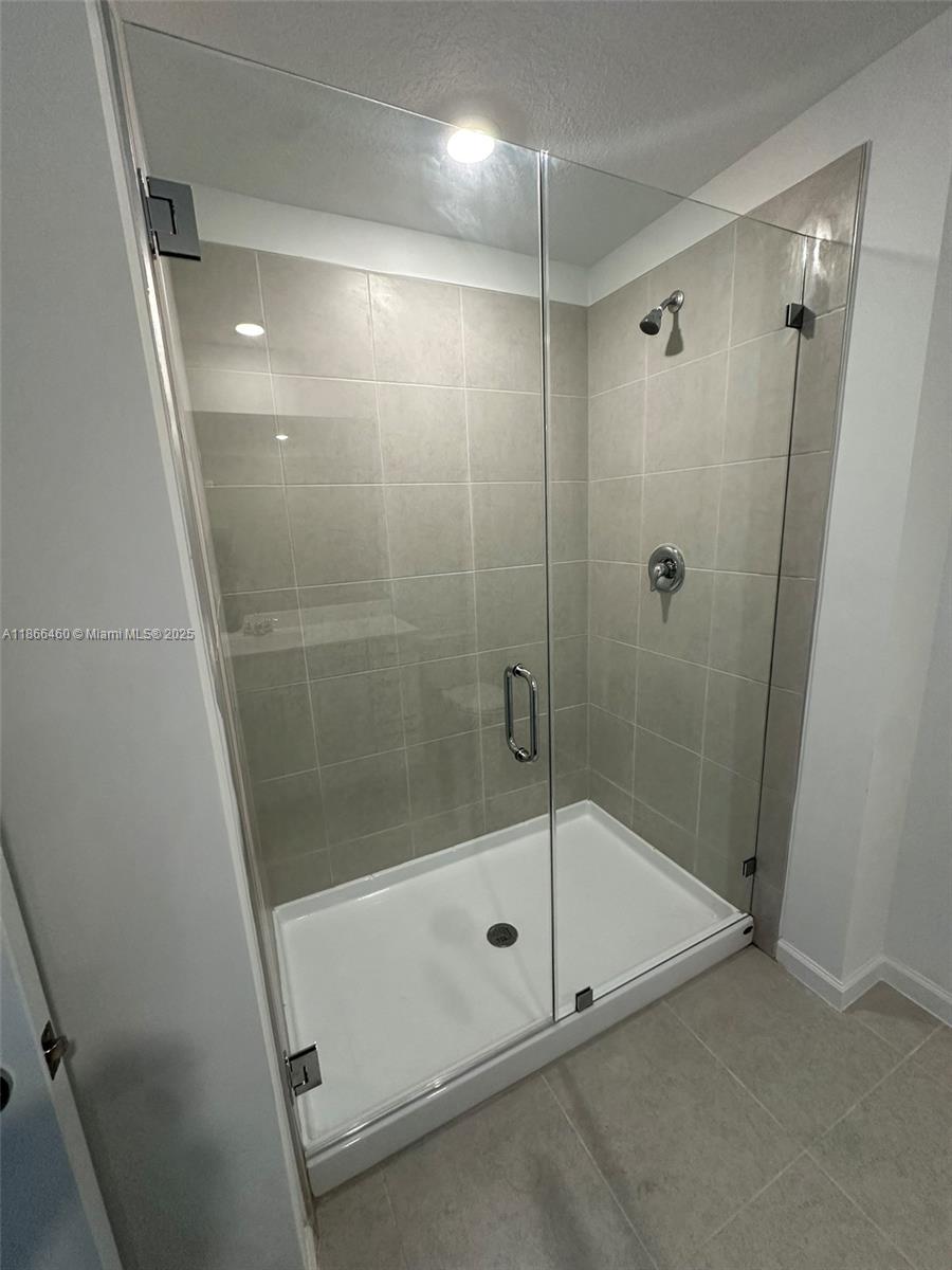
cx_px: 476
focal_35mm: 14
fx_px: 513
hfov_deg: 85.7
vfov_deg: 102.1
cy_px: 635
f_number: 2.2
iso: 250
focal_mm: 2.22
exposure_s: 1/120
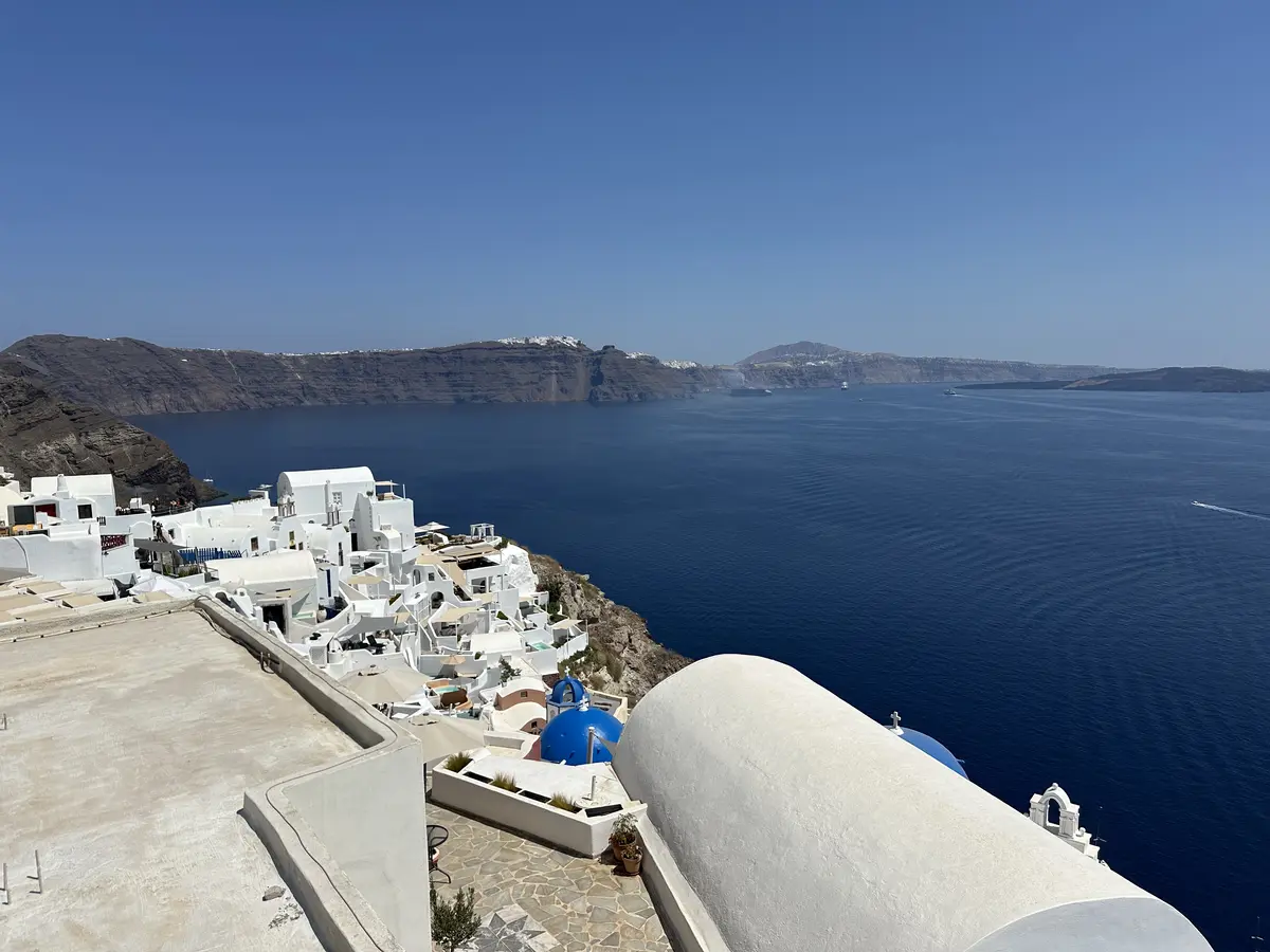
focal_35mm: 24
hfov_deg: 71.6
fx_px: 881
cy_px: 476
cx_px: 635
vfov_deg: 56.8
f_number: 1.78
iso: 80
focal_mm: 6.86
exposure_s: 1/18519
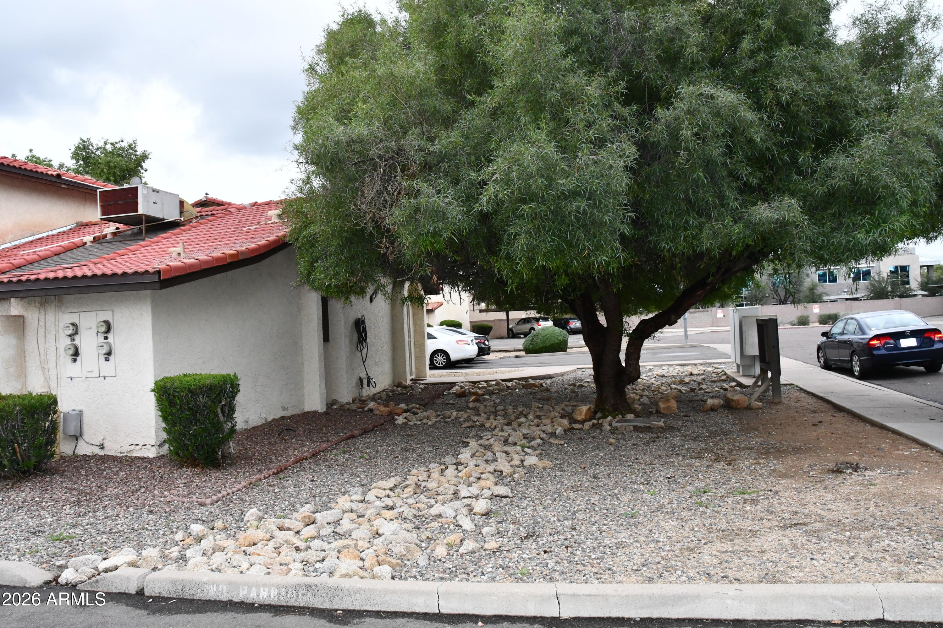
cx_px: 472
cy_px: 314
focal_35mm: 27
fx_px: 707
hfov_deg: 67.4
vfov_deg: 47.9
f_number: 13
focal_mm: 18
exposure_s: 1/250
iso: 2500
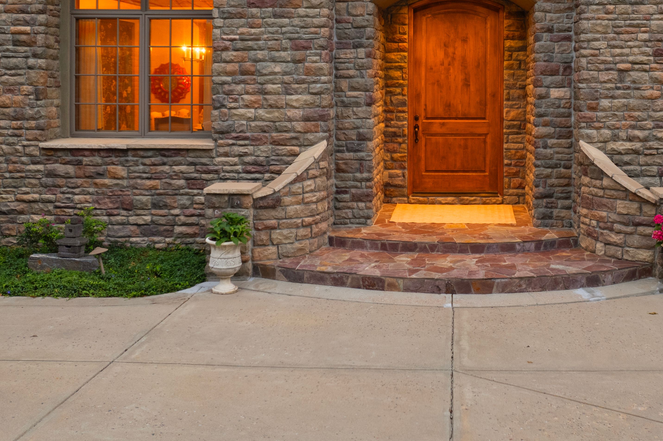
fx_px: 773
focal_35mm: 42
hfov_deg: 45.4
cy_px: 78
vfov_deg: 31.0
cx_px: 462
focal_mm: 8.38
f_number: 2.8
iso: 100
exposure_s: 1/15
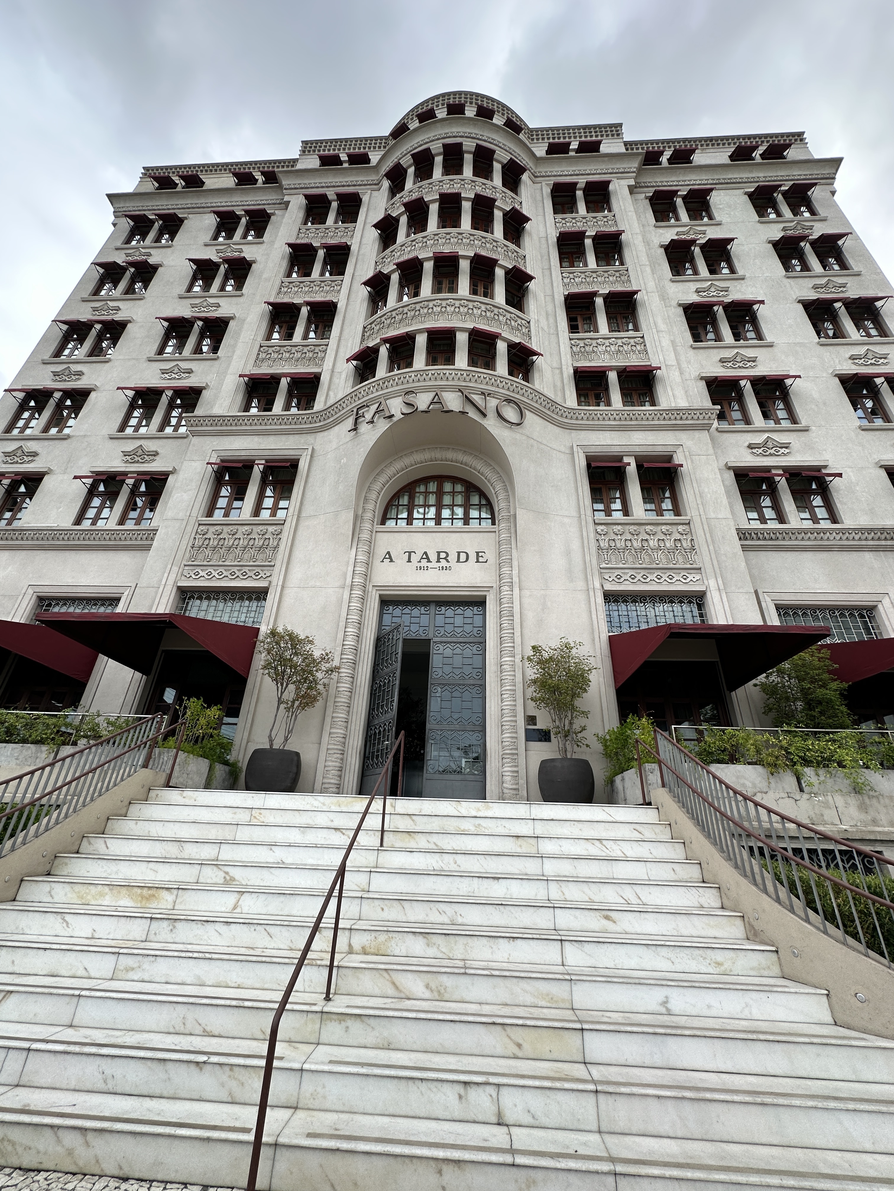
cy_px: 596
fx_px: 482
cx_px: 447
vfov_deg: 102.1
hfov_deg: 85.7
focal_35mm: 14
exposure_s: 1/543
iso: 40
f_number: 2.2
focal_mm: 2.22
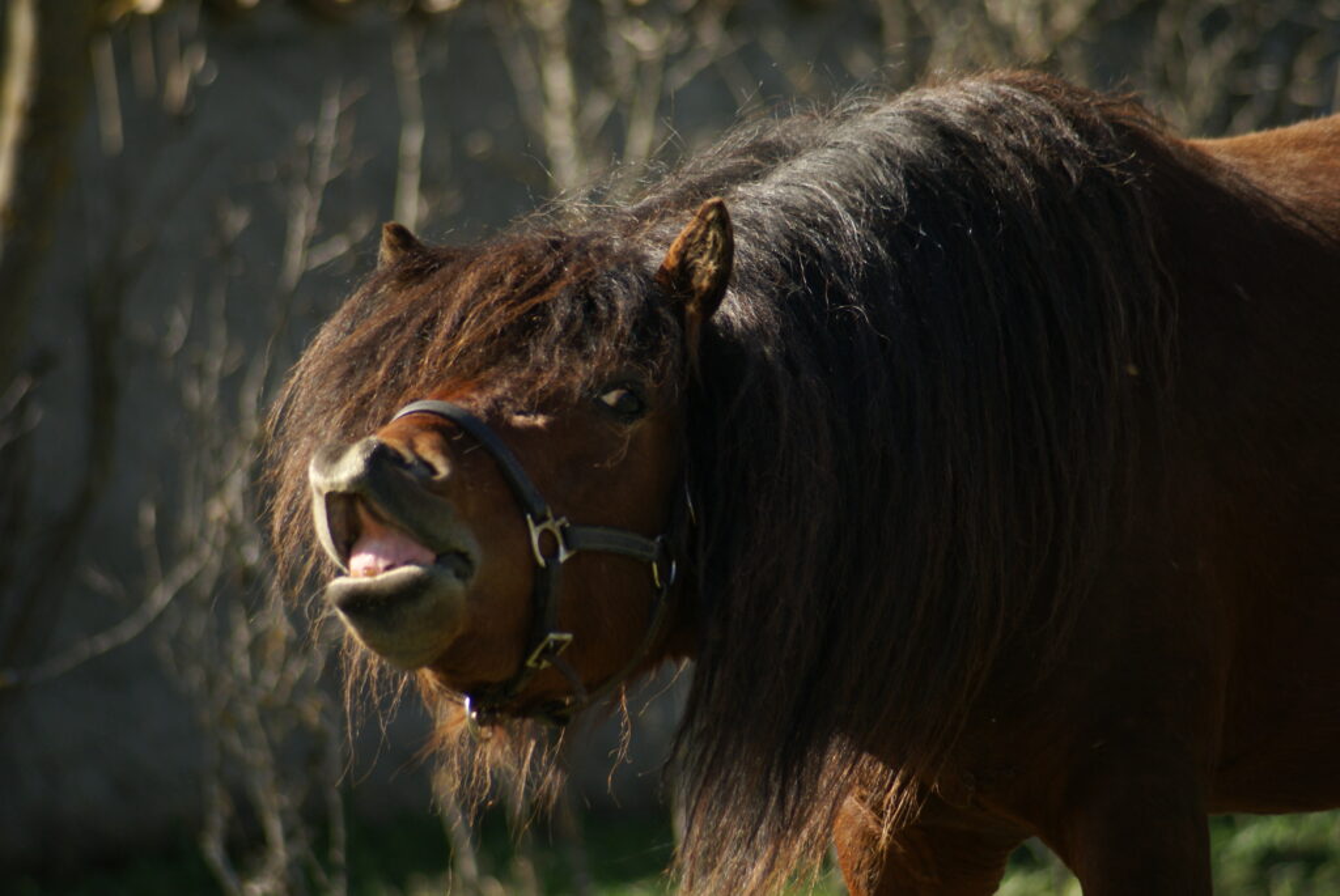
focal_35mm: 300
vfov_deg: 4.6
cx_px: 670
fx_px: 11178
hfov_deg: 6.9
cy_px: 448
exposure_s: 1/500
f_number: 5.6
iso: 200
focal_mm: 200
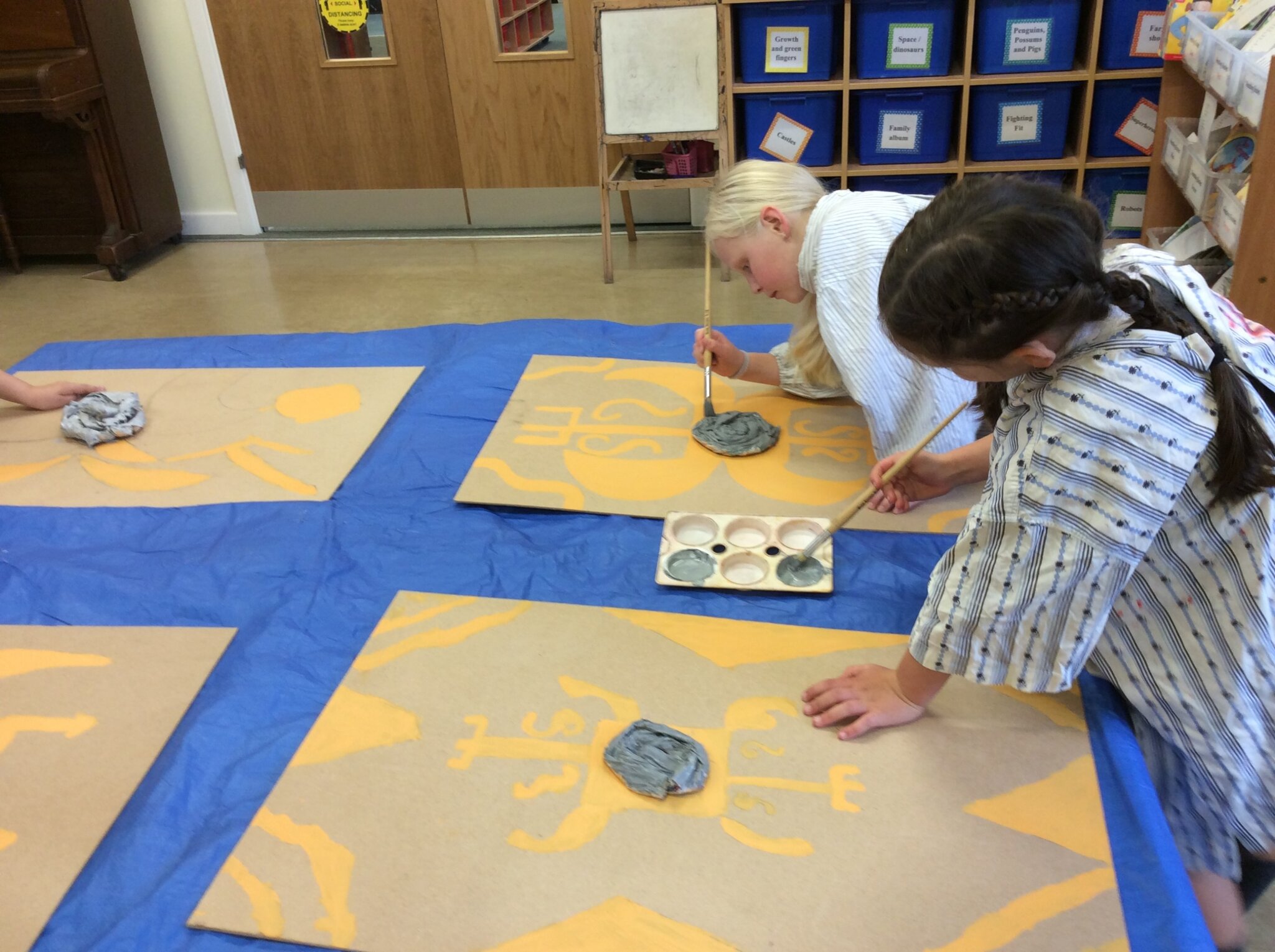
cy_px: 476
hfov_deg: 56.9
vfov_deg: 44.1
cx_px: 638
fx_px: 1177
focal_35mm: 32
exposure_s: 1/25
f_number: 2.4
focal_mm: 3.3
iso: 50
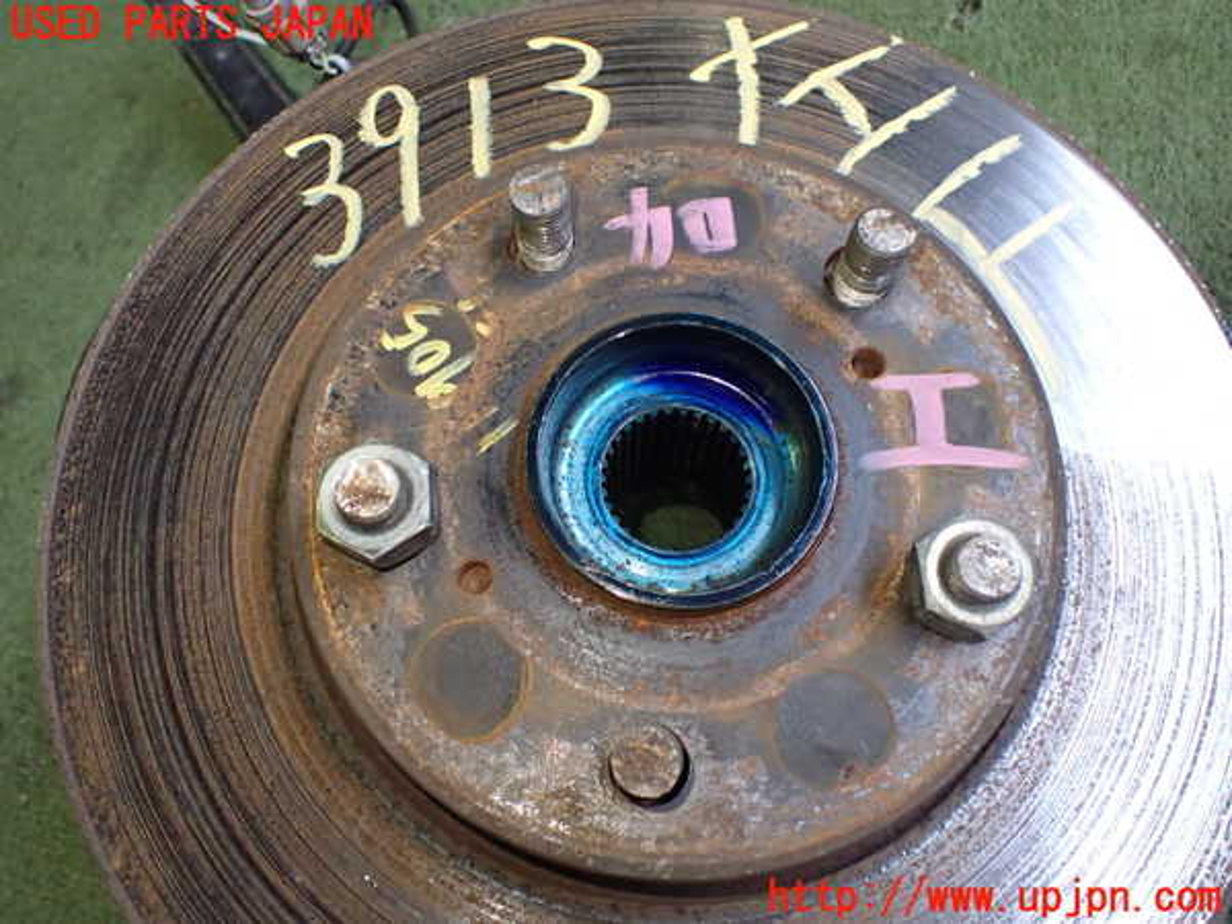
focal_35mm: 30
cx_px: 616
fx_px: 1068
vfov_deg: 46.8
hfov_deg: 60.0
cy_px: 462
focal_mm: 5.4
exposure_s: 1/100
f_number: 2.3
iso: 800
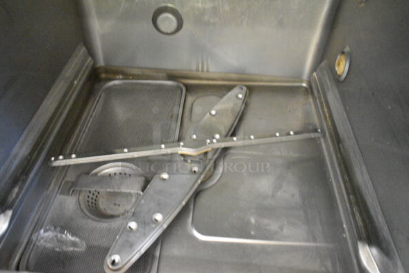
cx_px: 199
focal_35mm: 28
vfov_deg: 46.4
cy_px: 138
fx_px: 318
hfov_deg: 65.4
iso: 10000
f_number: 3.5
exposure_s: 1/30
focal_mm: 18
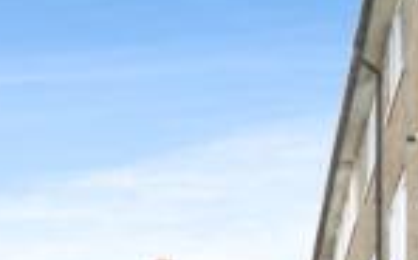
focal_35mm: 106
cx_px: 136
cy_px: 674
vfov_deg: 10.3
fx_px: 1206
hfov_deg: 19.6
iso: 200
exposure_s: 1/160
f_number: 6.3
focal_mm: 10
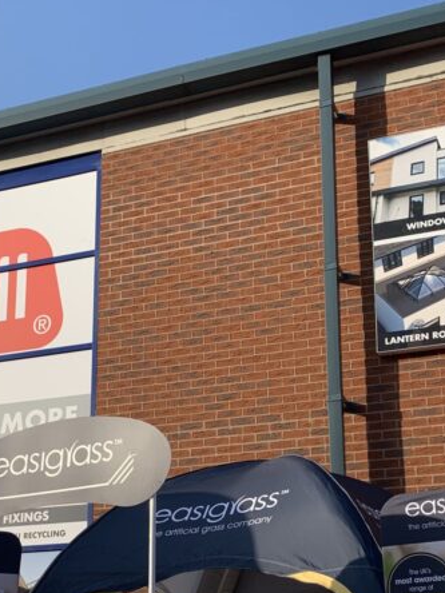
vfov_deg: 31.7
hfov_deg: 24.3
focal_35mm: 60
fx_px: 1028
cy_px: 437
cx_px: 154
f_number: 1.8
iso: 25
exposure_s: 1/1468
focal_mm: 4.25
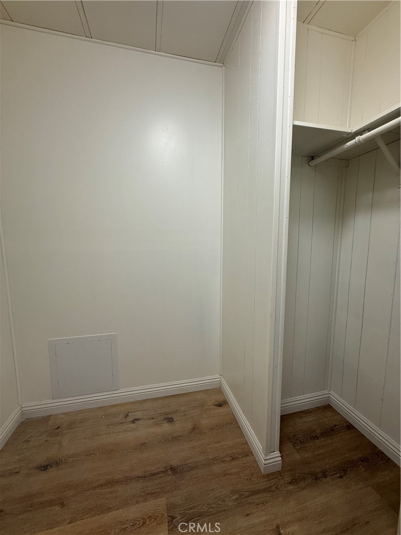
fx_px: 216
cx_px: 200
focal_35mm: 14
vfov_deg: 102.1
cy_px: 268
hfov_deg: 85.7
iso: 160
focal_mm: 2.22
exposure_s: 1/120
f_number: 2.2
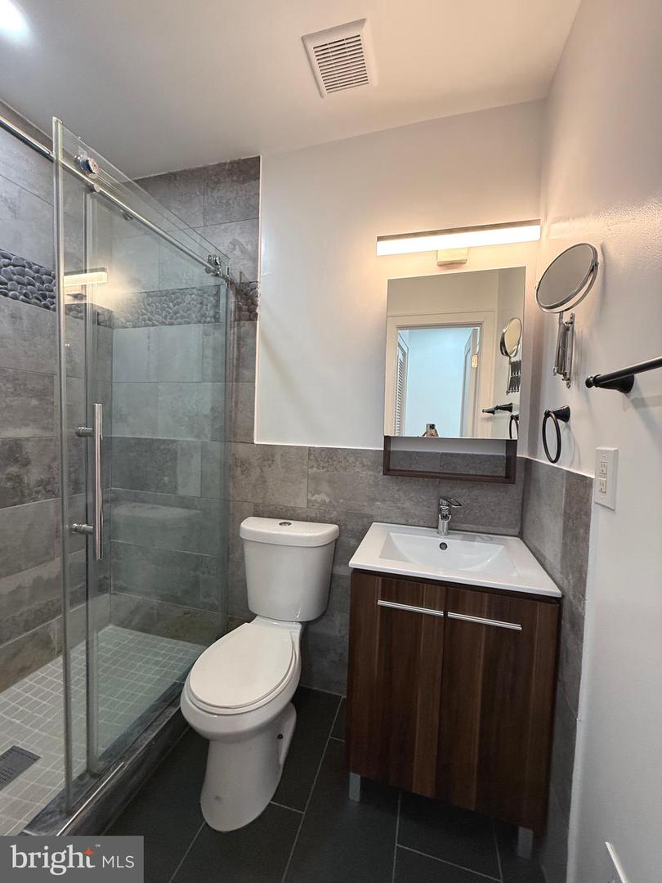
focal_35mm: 14
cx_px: 331
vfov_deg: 102.1
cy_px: 442
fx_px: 357
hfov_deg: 85.7
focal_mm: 2.22
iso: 250
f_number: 2.2
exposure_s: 1/120
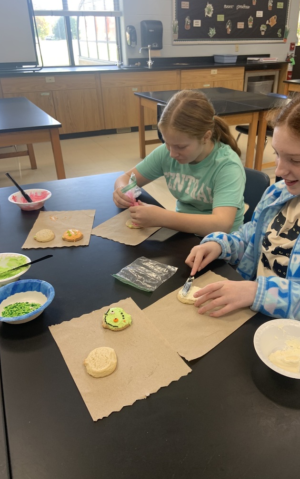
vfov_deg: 66.5
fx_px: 366
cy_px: 240
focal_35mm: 28
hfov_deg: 44.3
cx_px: 179
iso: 64
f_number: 1.8
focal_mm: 4.25
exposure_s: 1/60
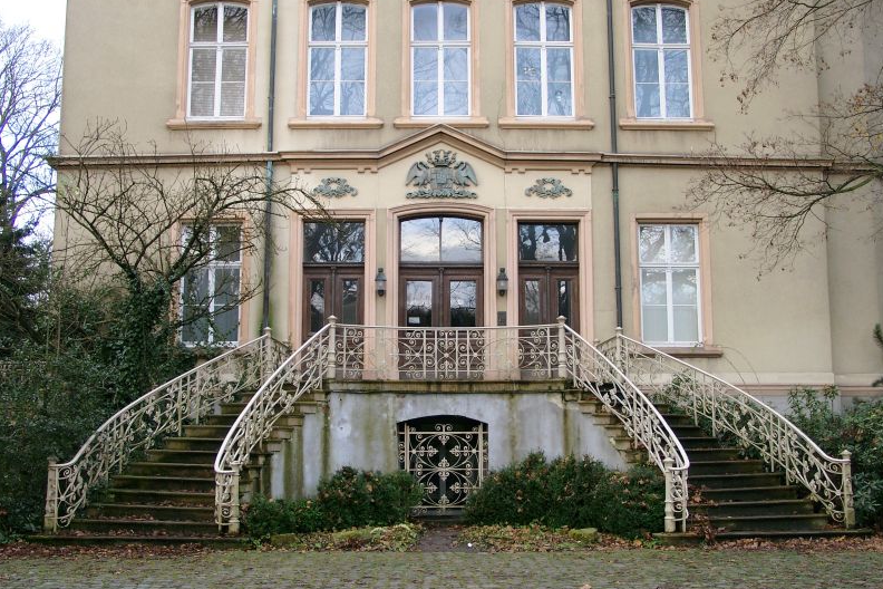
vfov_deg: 31.9
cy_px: 271
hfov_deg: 46.4
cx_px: 440
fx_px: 1030
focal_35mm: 42
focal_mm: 8.4
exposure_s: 1/112
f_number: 2.8
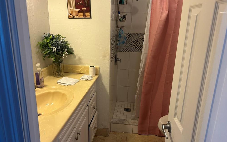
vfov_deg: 44.5
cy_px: 70
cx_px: 113
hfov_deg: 66.5
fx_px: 173
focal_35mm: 28
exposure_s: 1/60
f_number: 1.5
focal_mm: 5.7
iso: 125
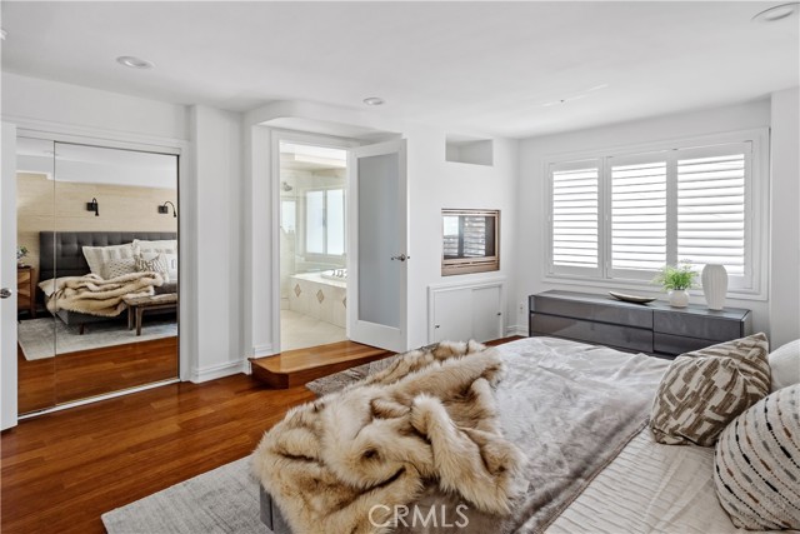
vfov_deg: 64.6
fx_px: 422
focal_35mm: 19
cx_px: 400
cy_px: 267
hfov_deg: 86.9
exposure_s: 1/25
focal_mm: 19
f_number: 9
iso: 800
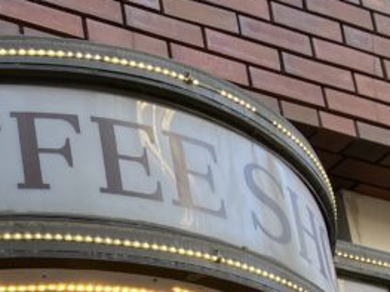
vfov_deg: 12.3
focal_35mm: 109
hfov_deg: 16.6
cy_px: 551
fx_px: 1227
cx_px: -173
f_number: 1.8
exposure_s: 1/100
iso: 40
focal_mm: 3.99
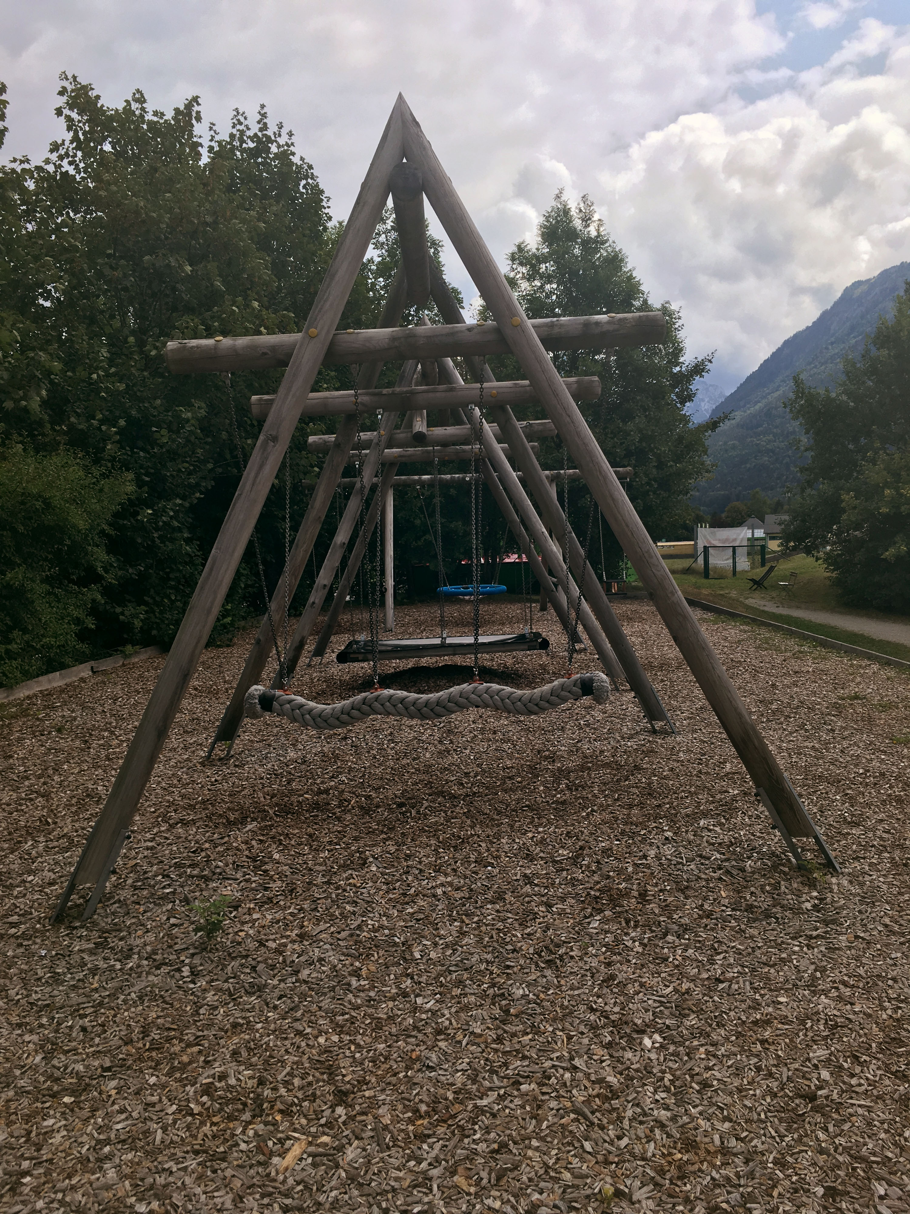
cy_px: 607
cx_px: 455
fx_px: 1016
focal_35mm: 29
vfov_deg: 61.7
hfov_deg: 48.2
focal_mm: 4.15
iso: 25
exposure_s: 1/1374
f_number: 2.2
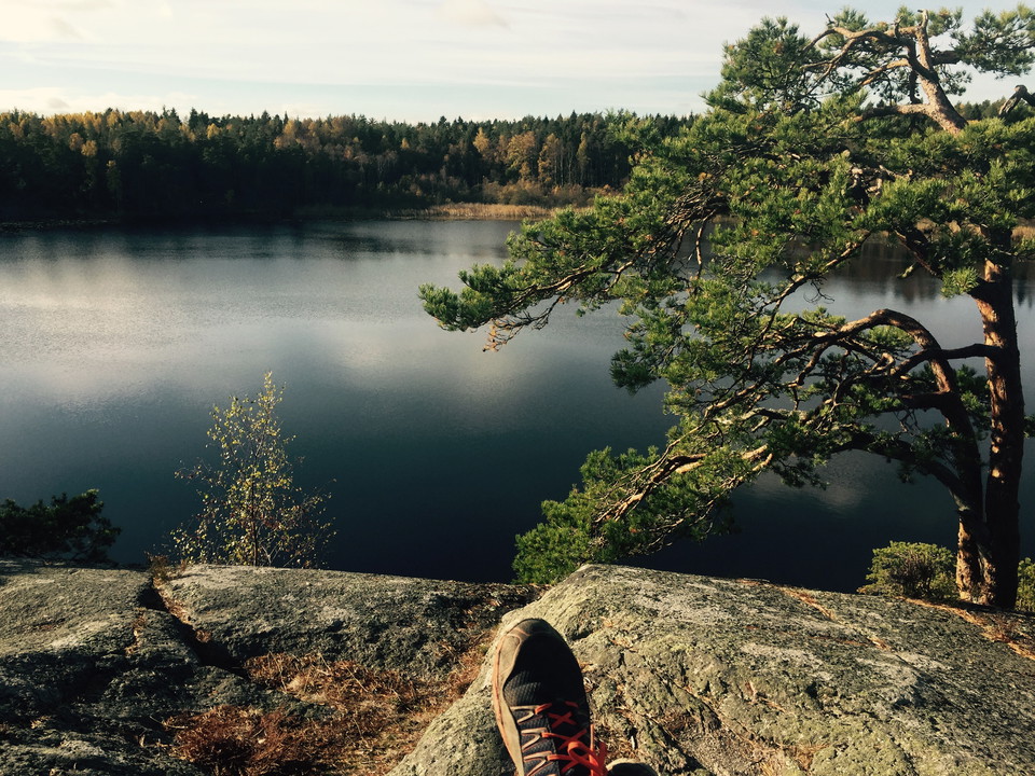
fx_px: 867
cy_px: 388
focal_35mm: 29
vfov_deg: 48.2
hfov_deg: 61.7
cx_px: 518
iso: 32
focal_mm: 4.15
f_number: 2.2
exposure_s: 1/1276
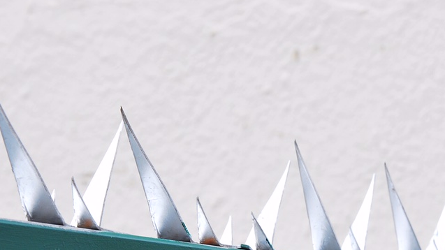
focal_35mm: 196
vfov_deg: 6.2
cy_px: 208
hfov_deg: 11.0
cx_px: 223
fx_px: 2312
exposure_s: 1/100
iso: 200
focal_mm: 62
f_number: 10
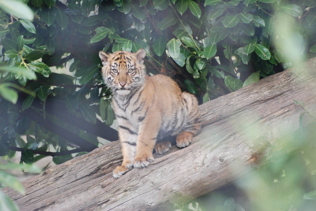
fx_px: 3955
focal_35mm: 450
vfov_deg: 3.1
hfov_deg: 4.6
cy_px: 106
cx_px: 158
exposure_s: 1/60
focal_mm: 300
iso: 400
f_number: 5.6
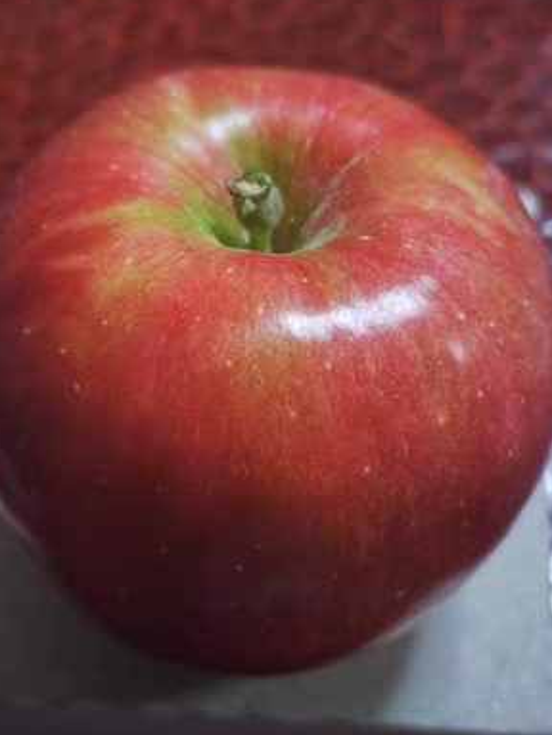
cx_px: 272
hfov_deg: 56.9
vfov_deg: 71.5
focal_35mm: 24
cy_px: 357
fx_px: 509
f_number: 1.9
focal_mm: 5.56
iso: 50
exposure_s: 1/107
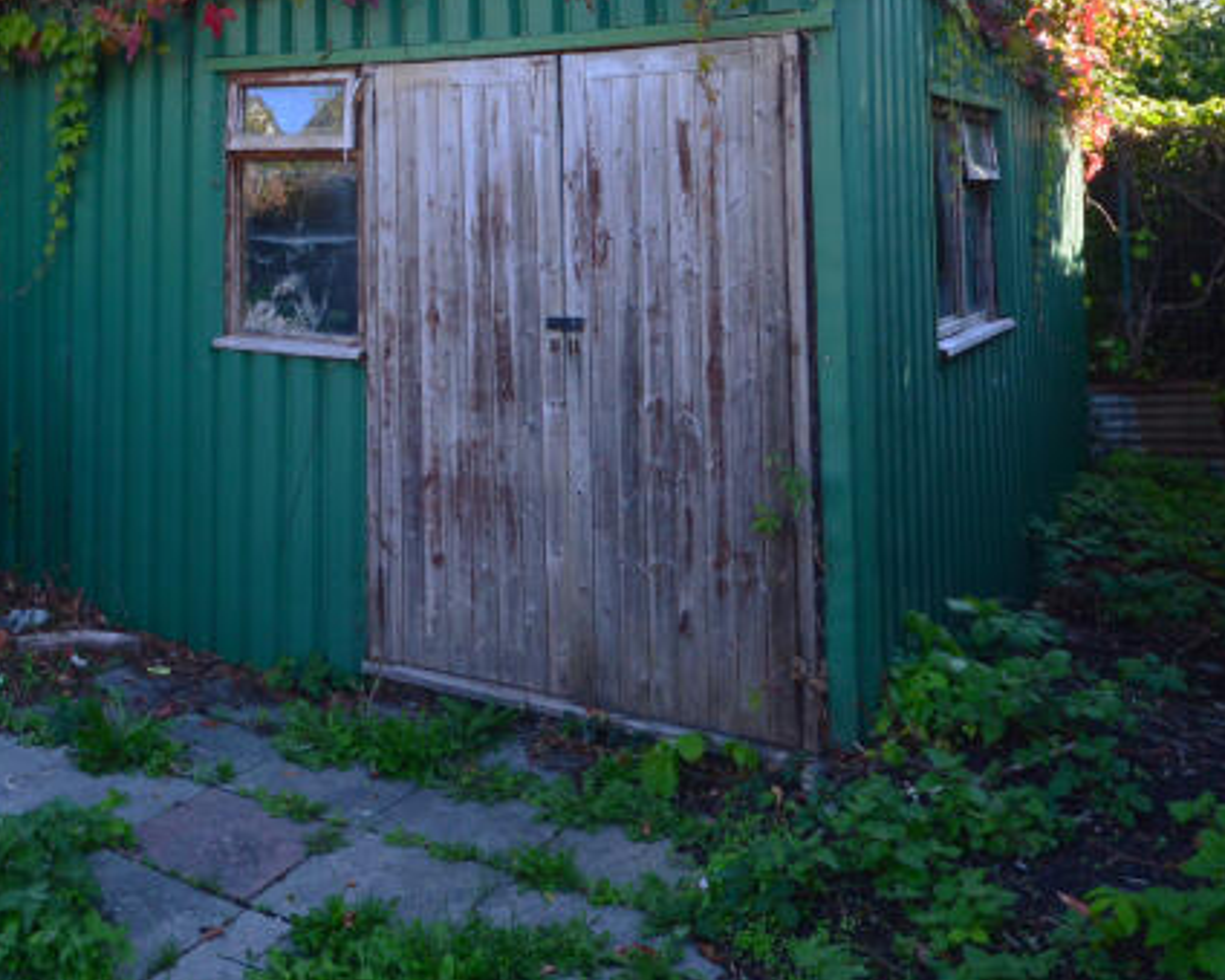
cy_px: 68
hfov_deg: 51.3
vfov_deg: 39.6
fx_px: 1232
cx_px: 355
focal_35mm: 34
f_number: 9
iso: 400
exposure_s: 1/125
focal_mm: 10
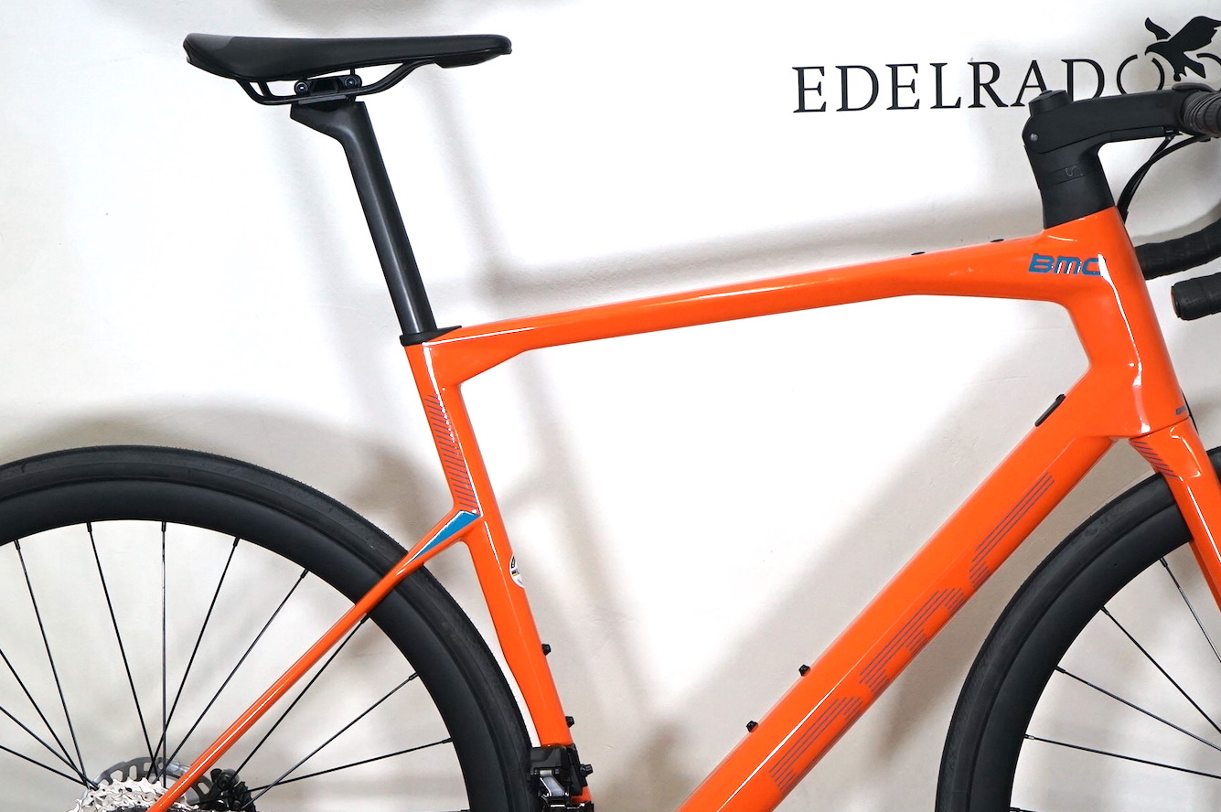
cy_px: 655
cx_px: 728
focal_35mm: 93
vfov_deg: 14.6
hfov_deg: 21.9
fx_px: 3152
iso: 800
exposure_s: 1/160
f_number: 5
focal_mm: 54
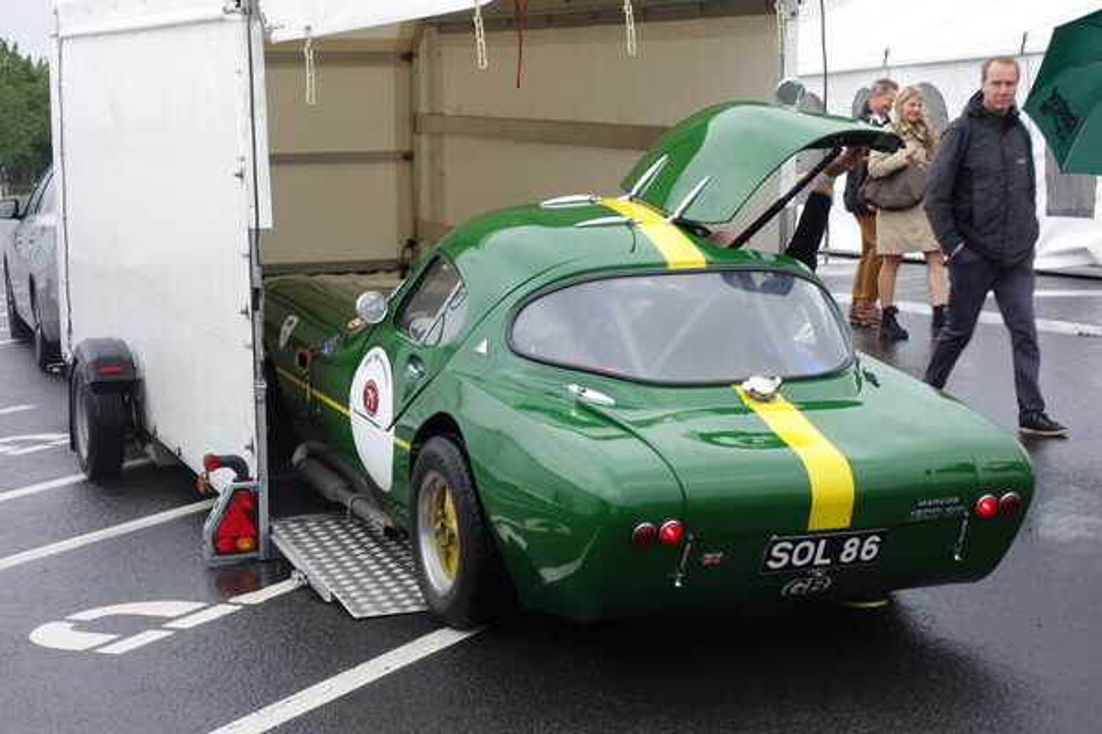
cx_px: 551
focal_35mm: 68
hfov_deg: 29.7
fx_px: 2081
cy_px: 367
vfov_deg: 20.0
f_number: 5
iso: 125
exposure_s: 1/100
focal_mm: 25.32
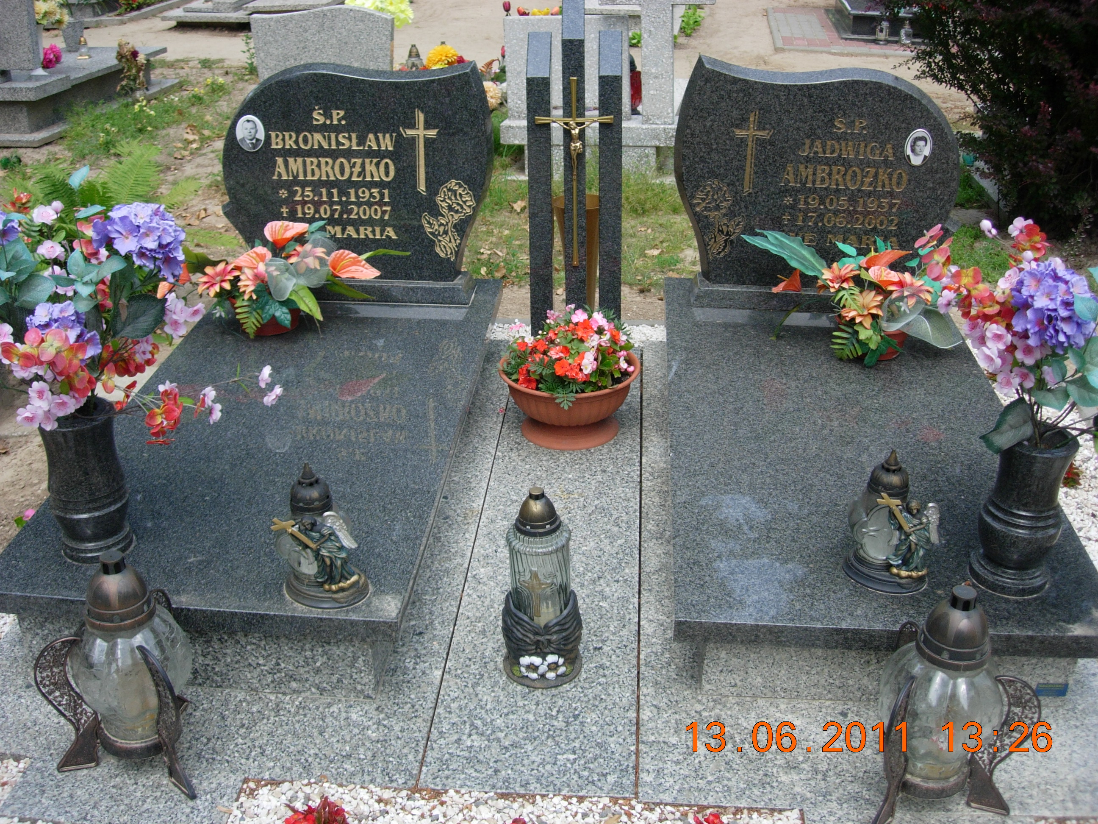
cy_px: 412
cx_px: 549
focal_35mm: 38
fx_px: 1205
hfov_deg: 49.0
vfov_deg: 37.7
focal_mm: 7.8
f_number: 2.8
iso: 64
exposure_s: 1/790
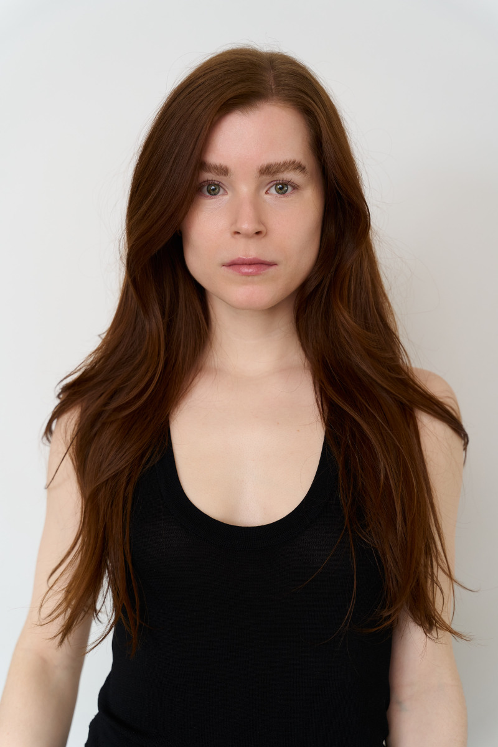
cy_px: 374
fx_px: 1027
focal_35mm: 50
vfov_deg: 40.0
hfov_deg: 27.3
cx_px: 249
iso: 640
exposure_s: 1/160
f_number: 4
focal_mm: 49.5
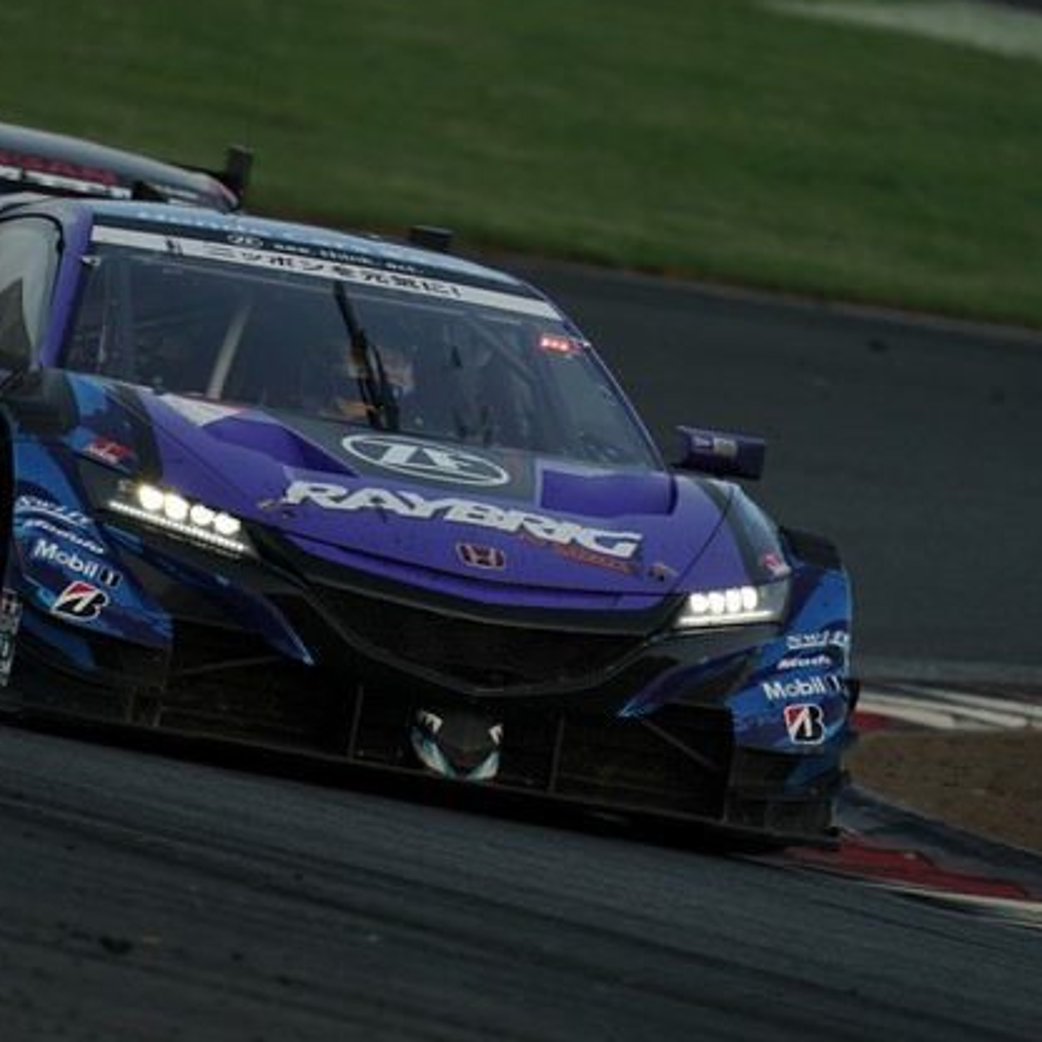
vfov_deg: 2.0
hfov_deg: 2.0
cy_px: 446
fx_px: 29152
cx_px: 243
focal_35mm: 856
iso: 400
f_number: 6.3
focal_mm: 582
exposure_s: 1/640
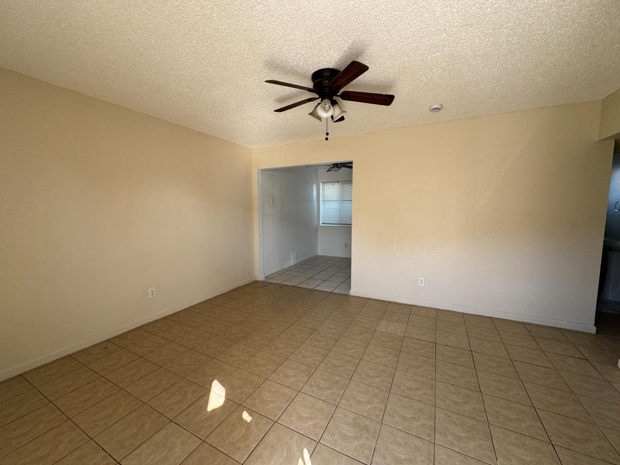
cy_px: 232
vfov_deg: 85.7
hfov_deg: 102.1
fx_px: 251
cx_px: 310
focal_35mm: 14
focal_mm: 2.22
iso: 80
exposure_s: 1/99
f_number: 2.2
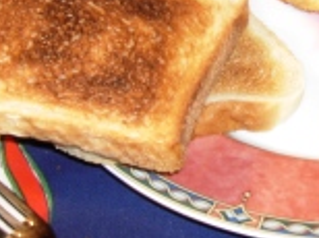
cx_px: 280
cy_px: 48
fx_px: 939
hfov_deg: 19.0
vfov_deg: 14.4
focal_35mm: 102
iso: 50
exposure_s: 1/22
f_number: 2.8
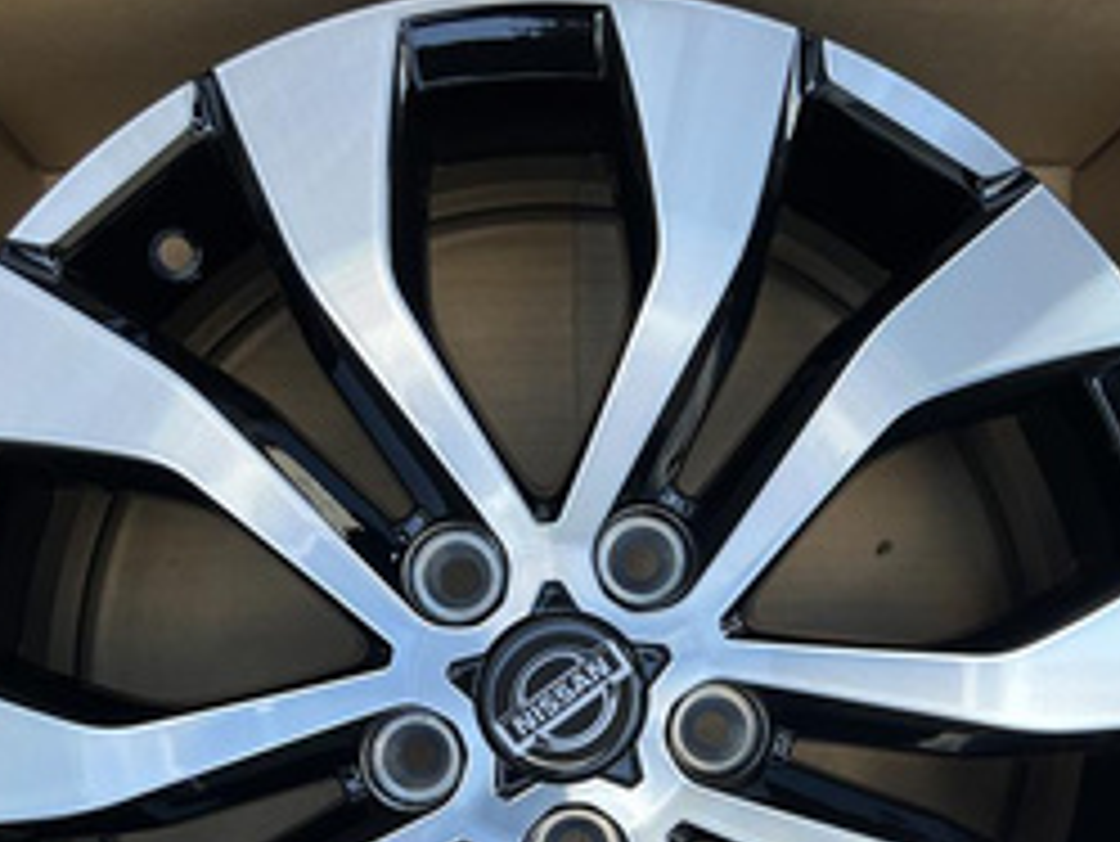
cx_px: 621
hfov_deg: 40.4
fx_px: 1521
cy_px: 702
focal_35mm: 47
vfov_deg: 30.0
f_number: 1.5
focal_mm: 5.7
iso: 50
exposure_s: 1/295
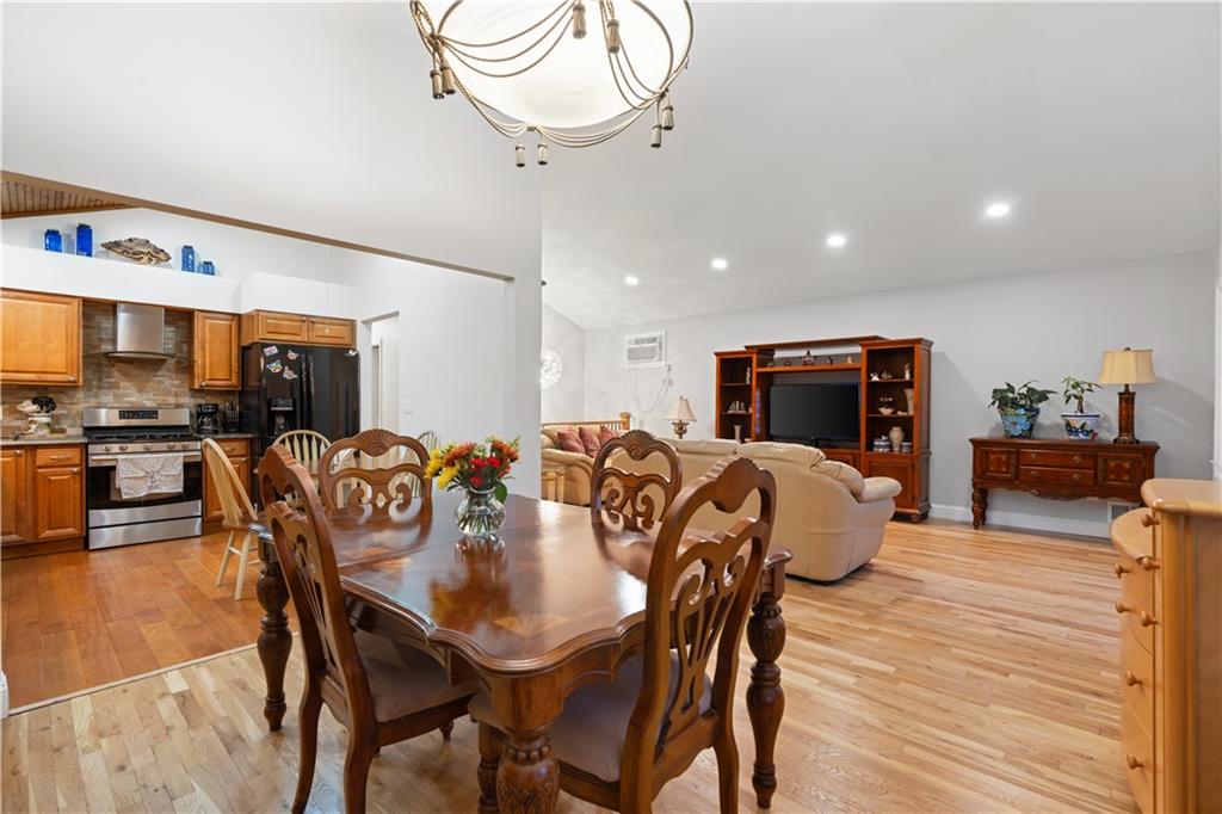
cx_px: 611
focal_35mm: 16
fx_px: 543
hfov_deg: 96.8
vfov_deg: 73.7
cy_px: 407
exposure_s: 1/1.67
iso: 400
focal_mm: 16
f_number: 8
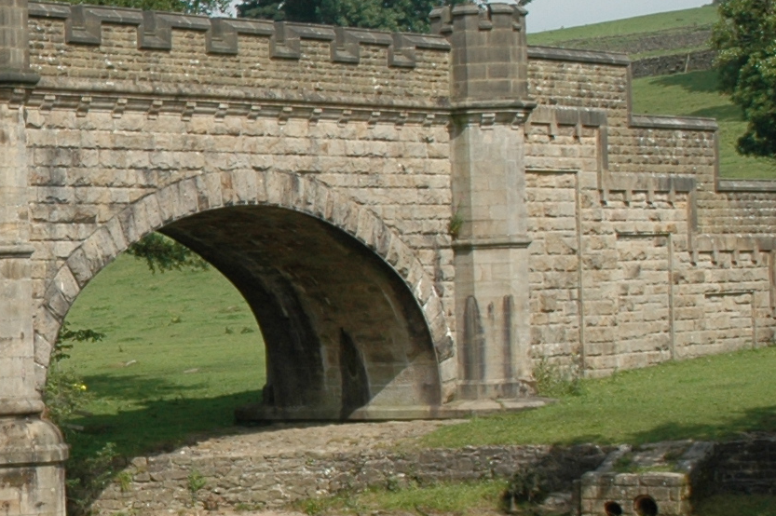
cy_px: 353
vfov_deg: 10.5
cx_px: -256
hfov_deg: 15.0
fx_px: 2800
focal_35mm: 130
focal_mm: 24
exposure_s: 1/320
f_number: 9
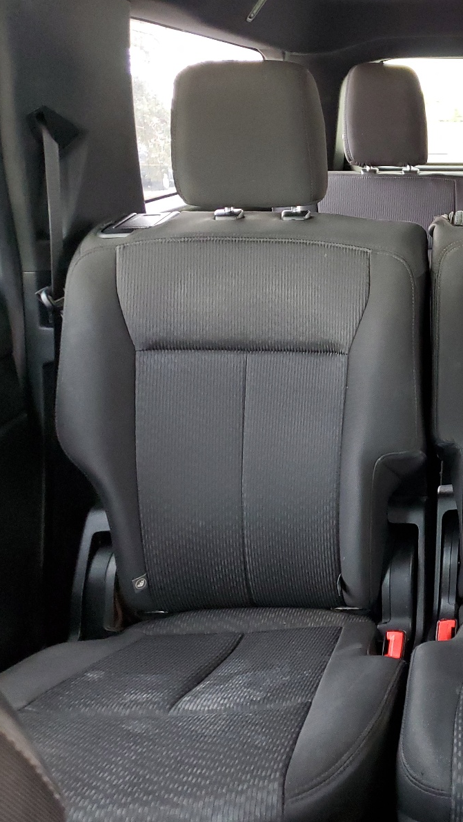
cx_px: 549
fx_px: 829
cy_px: 411
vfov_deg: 52.8
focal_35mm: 38
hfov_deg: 27.6
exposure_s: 1/15
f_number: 1.5
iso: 316
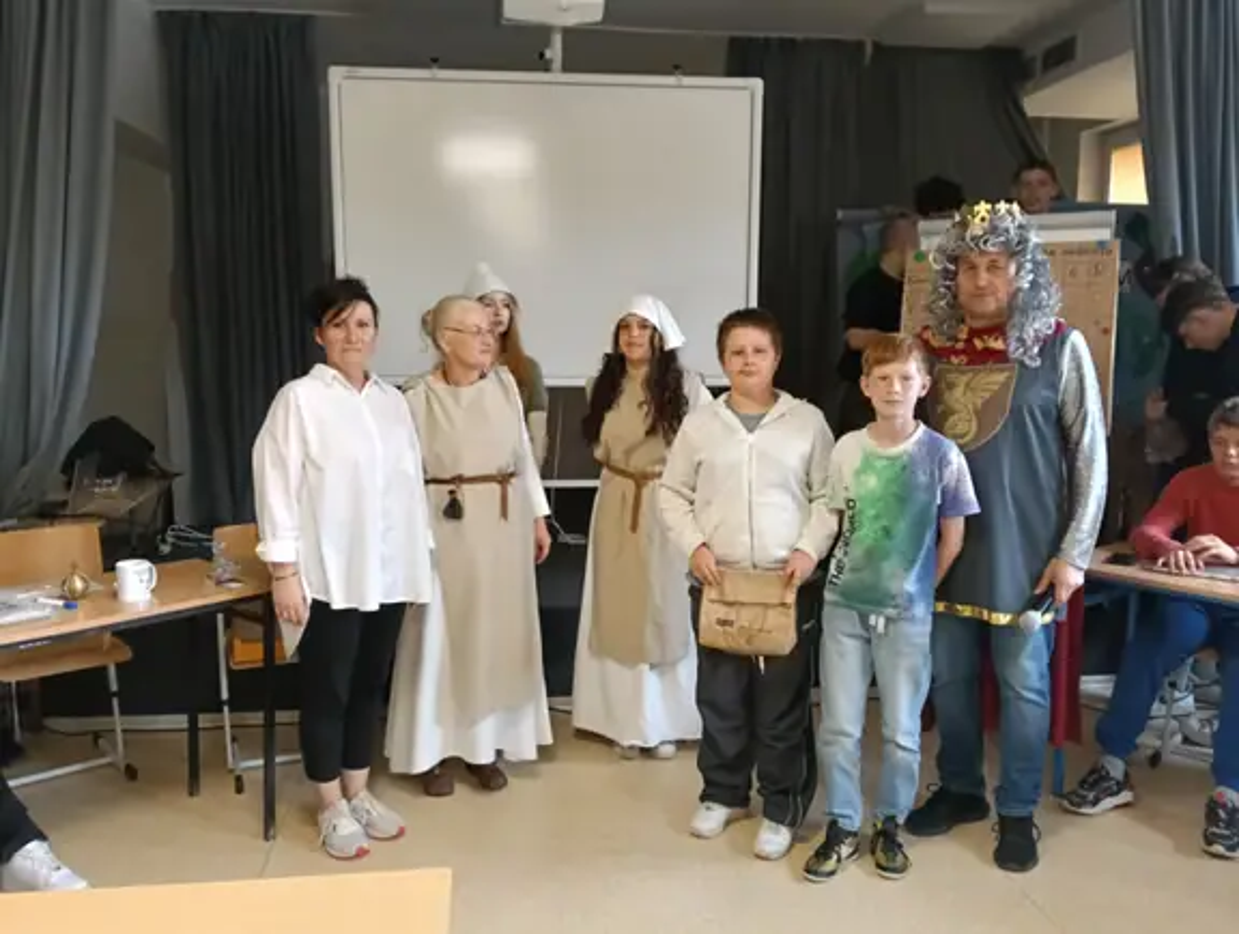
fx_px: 968
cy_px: 467
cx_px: 620
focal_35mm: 27
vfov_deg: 51.5
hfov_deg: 65.2
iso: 320
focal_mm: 3.98
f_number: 1.8
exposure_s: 1/33.3
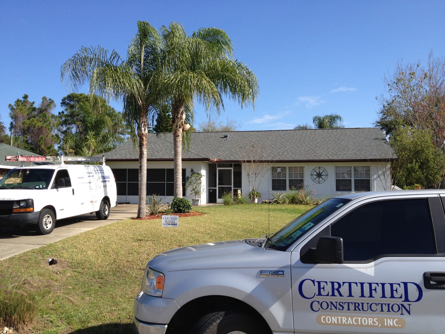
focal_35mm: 35
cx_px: 222
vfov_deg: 40.7
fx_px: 450
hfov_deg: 52.6
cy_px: 167
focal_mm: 4.28
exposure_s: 1/1314
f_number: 2.4
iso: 50
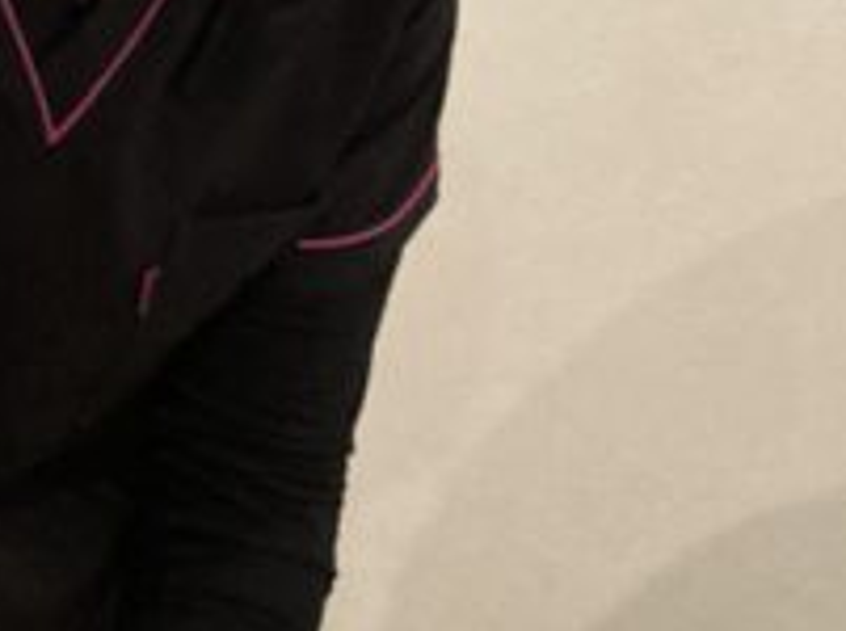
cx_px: 370
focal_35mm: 143
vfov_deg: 10.2
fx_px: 3489
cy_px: 770
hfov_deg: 13.8
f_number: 1.8
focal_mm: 3.99
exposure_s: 1/50
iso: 250
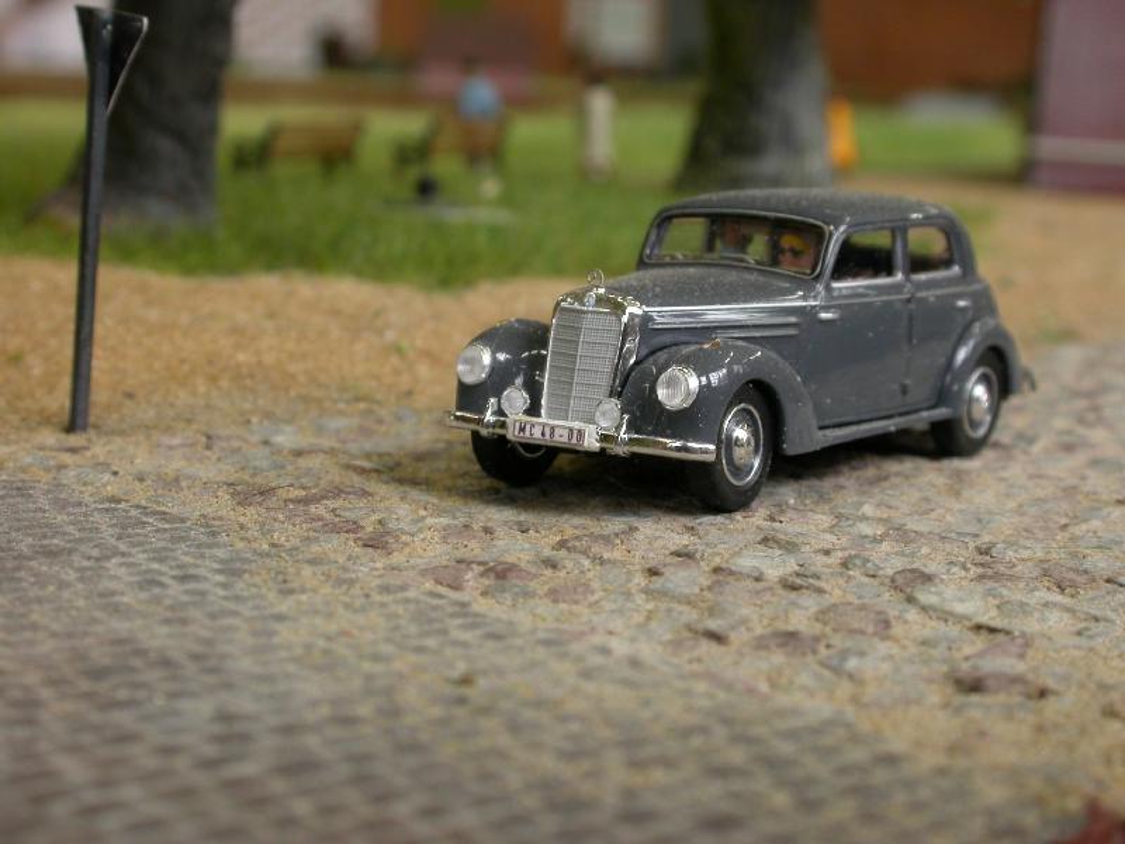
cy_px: 422
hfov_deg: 24.7
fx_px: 2567
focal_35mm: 79
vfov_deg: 18.7
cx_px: 562
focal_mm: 16.4
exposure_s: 1/5.6
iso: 100
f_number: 7.1
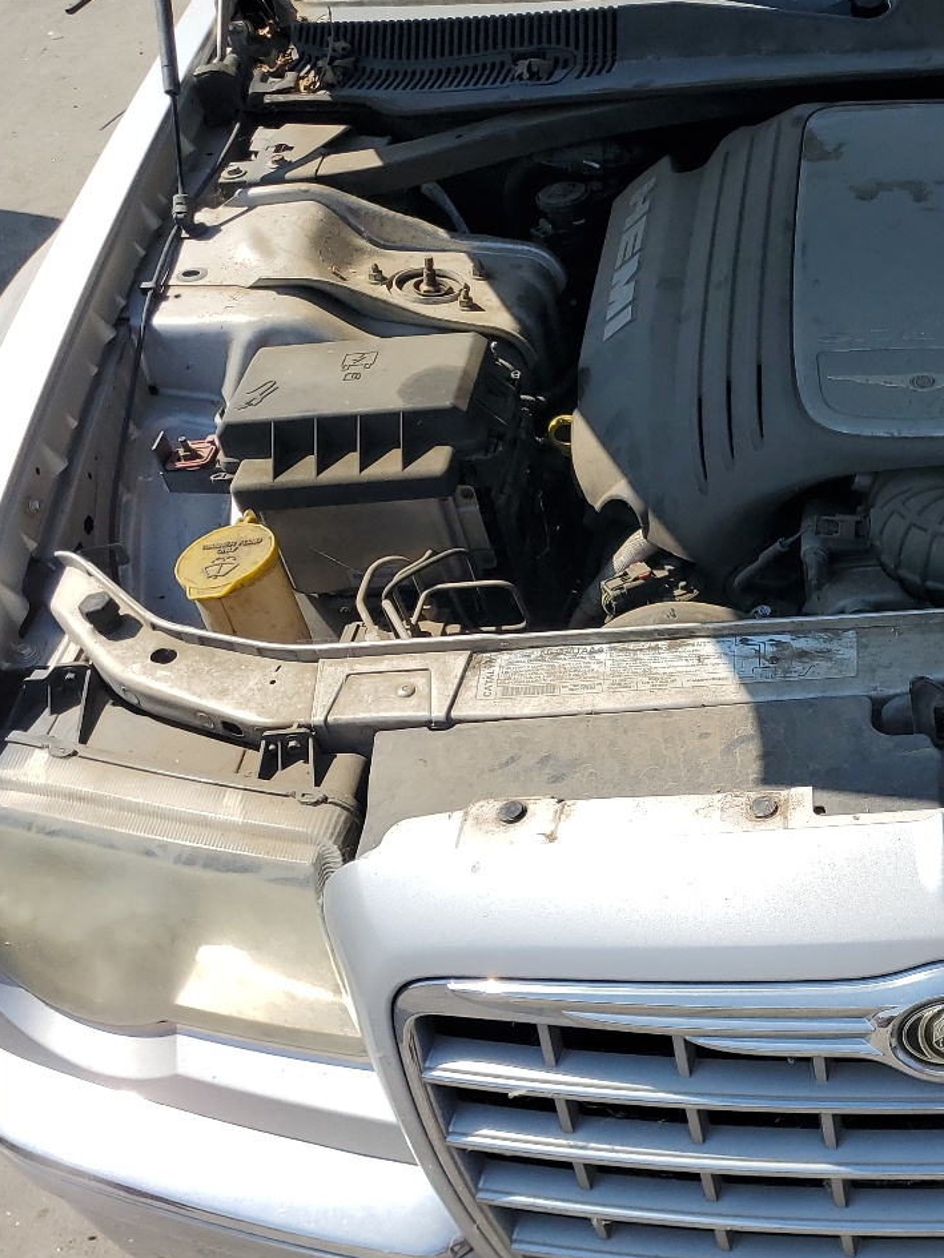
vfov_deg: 42.9
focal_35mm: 44
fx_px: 1600
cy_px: 620
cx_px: 988
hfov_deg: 30.1
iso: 50
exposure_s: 1/3333
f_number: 1.5
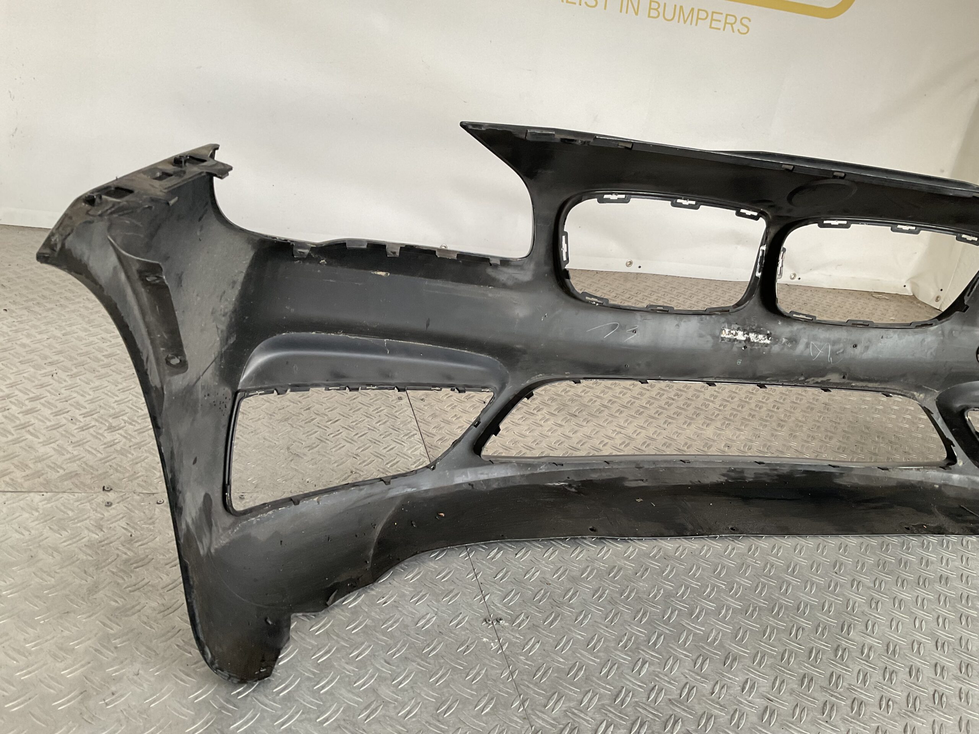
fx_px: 820
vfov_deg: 48.2
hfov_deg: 61.7
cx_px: 490
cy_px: 367
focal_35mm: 29
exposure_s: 1/100
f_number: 1.8
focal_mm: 3
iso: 64
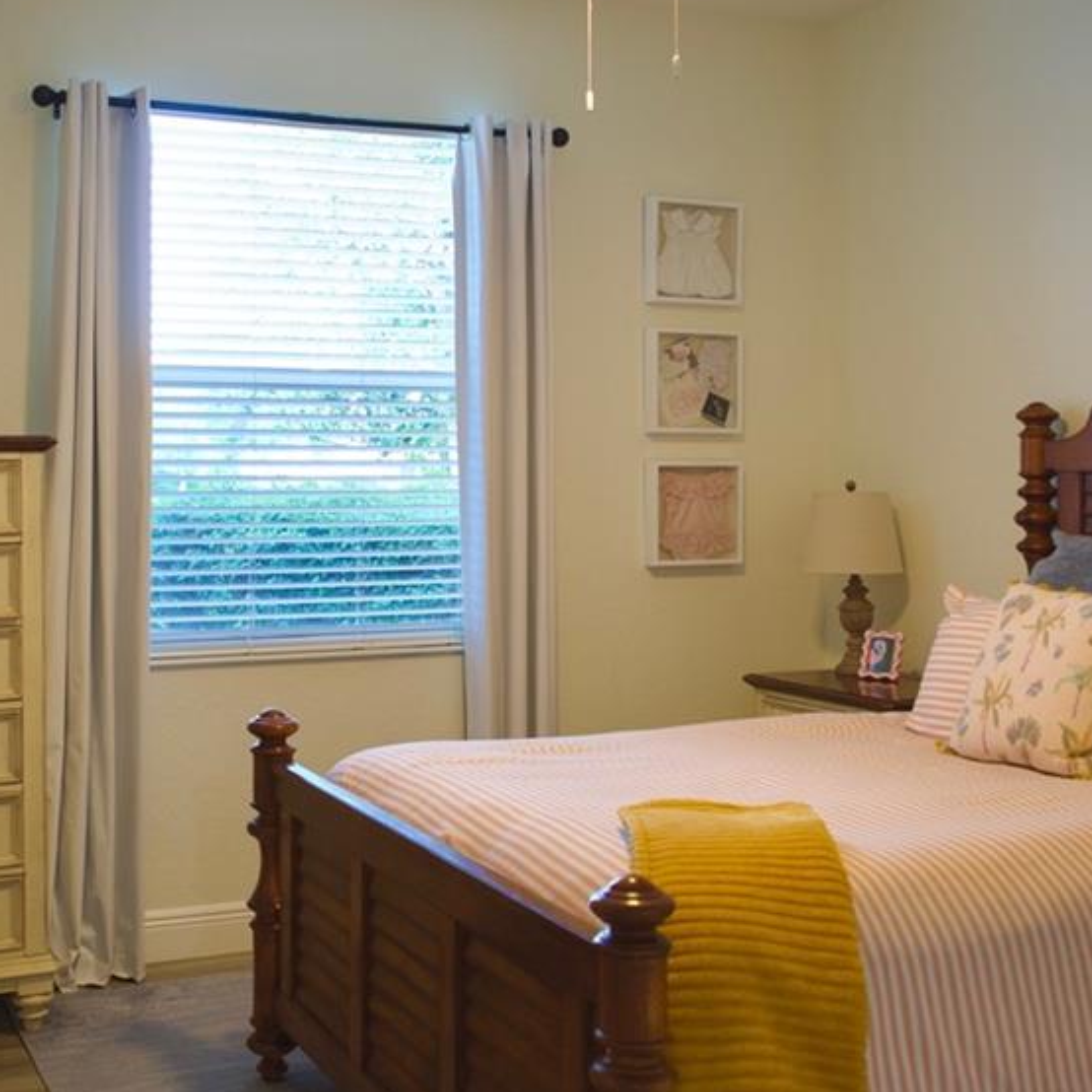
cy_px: 451
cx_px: 398
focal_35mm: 44
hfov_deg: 38.1
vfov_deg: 38.2
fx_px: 1570
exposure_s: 1/30
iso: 800
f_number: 4
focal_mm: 28
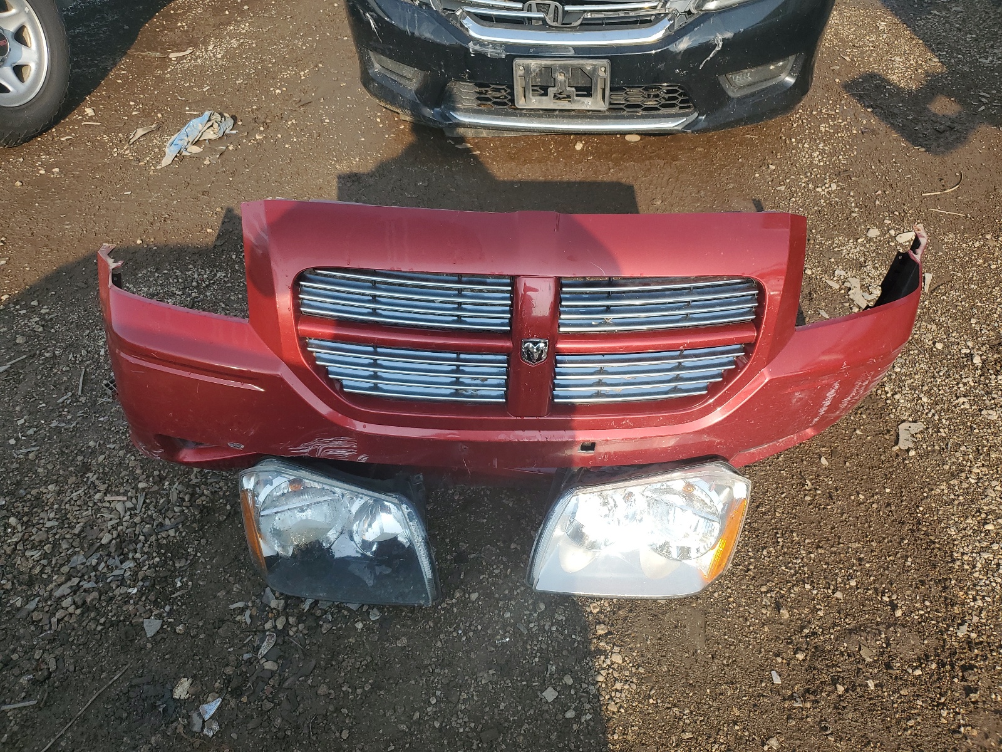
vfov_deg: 53.1
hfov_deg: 67.3
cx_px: 501
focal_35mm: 26
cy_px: 376
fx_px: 753
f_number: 1.5
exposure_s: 1/1429
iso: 50
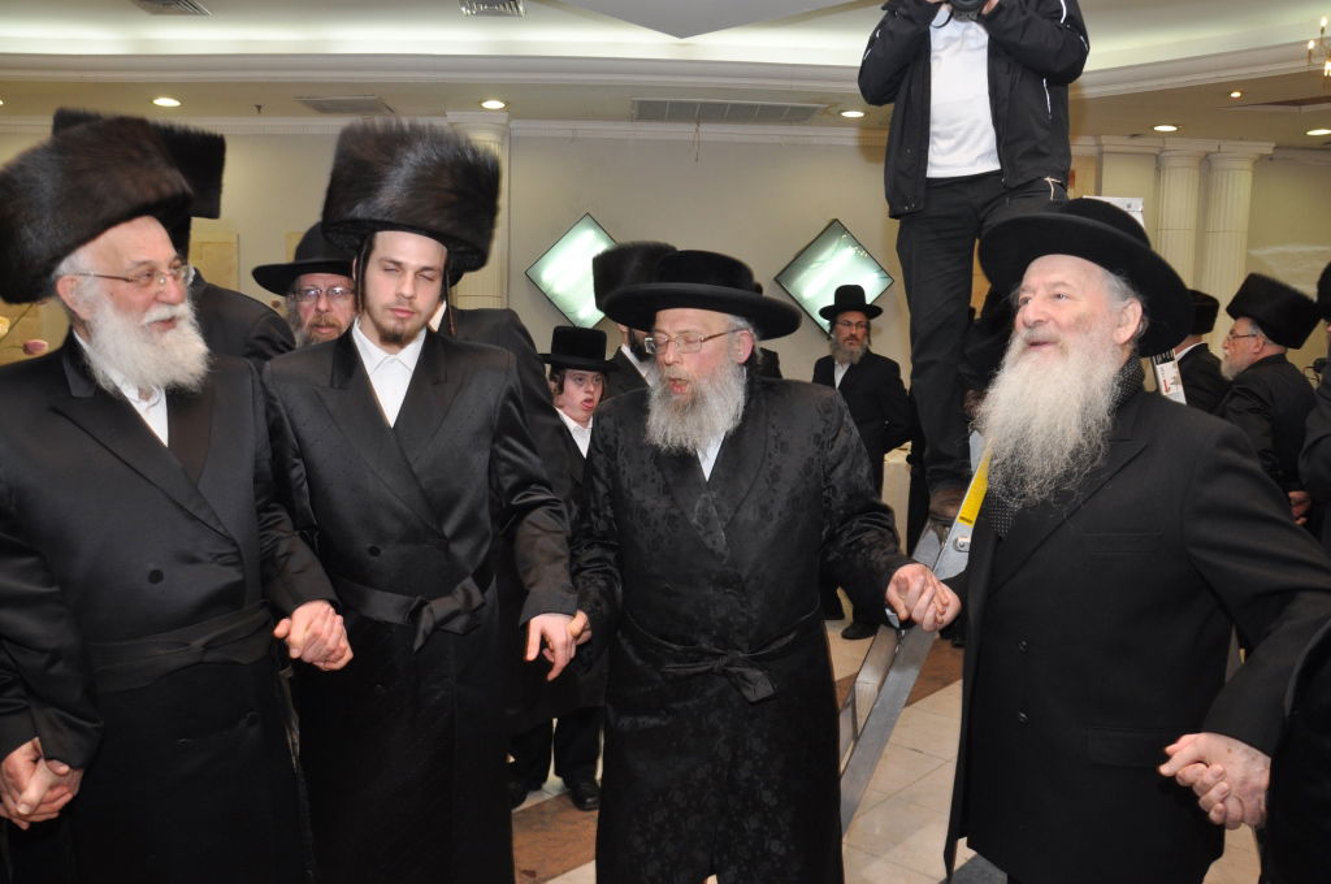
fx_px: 997
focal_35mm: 27
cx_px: 666
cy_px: 442
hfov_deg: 67.4
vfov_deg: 47.8
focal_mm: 18
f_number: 5.6
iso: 500
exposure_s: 1/60
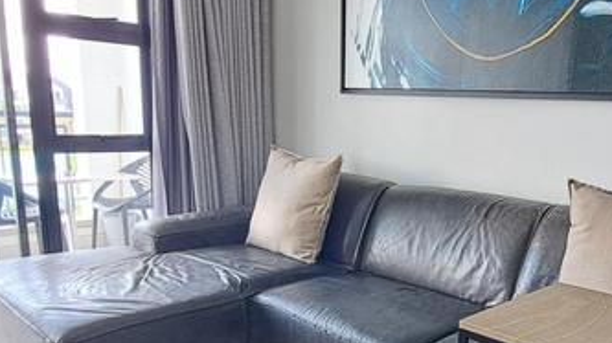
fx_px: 552
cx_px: 401
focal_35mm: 34
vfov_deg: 33.9
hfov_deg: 57.0
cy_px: 257
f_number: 2.2
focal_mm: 1.74
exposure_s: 1/50
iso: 100
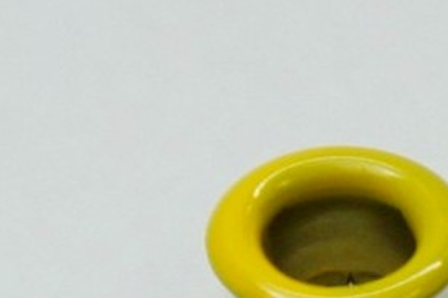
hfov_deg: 11.4
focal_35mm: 180
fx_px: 2240
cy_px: 259
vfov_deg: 7.6
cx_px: 354
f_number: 5.6
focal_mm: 55
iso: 200
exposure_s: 1/60
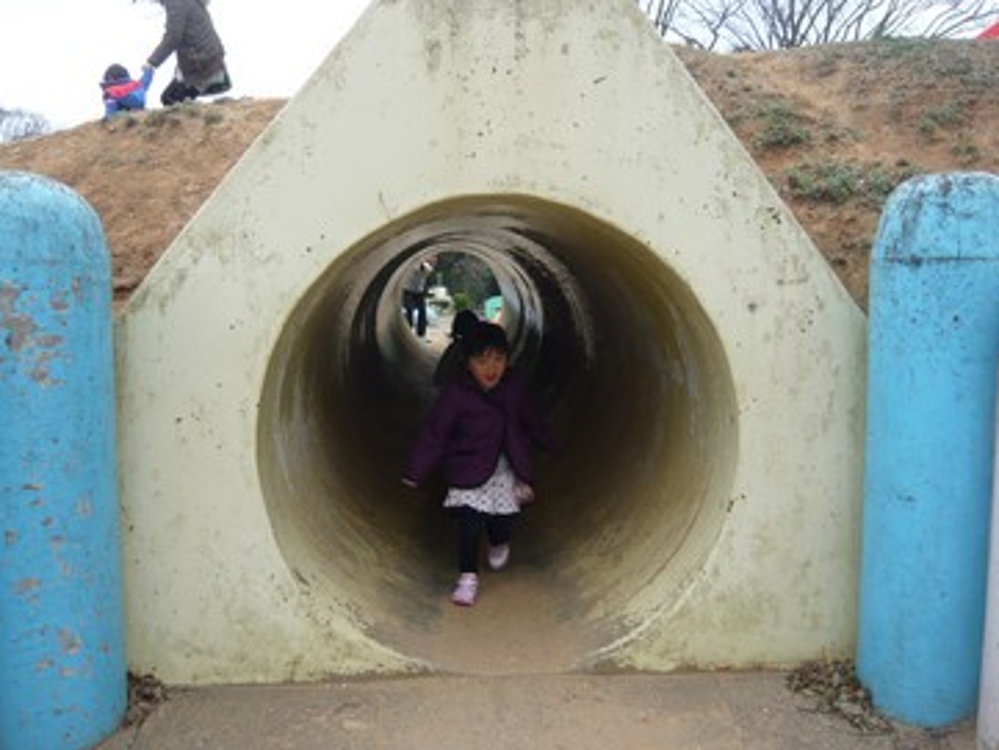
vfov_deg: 45.5
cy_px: 368
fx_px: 895
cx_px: 531
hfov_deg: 58.3
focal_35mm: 31
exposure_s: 1/320
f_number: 2.8
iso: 100
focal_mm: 4.6
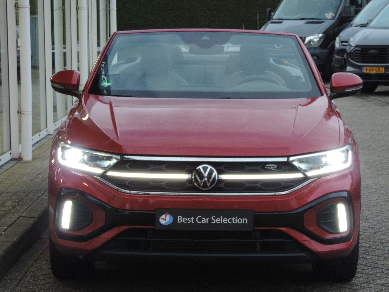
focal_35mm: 120
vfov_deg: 12.3
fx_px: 1349
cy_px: 146
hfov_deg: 16.4
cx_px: 194
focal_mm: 21.4
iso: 400
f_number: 4.2
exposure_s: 1/25
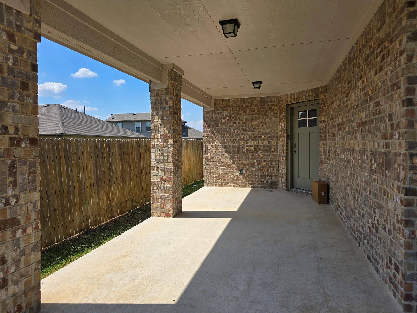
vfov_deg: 58.9
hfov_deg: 73.9
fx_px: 277
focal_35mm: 23
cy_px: 156
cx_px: 208
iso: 12
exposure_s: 1/848
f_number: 1.7
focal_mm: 6.3
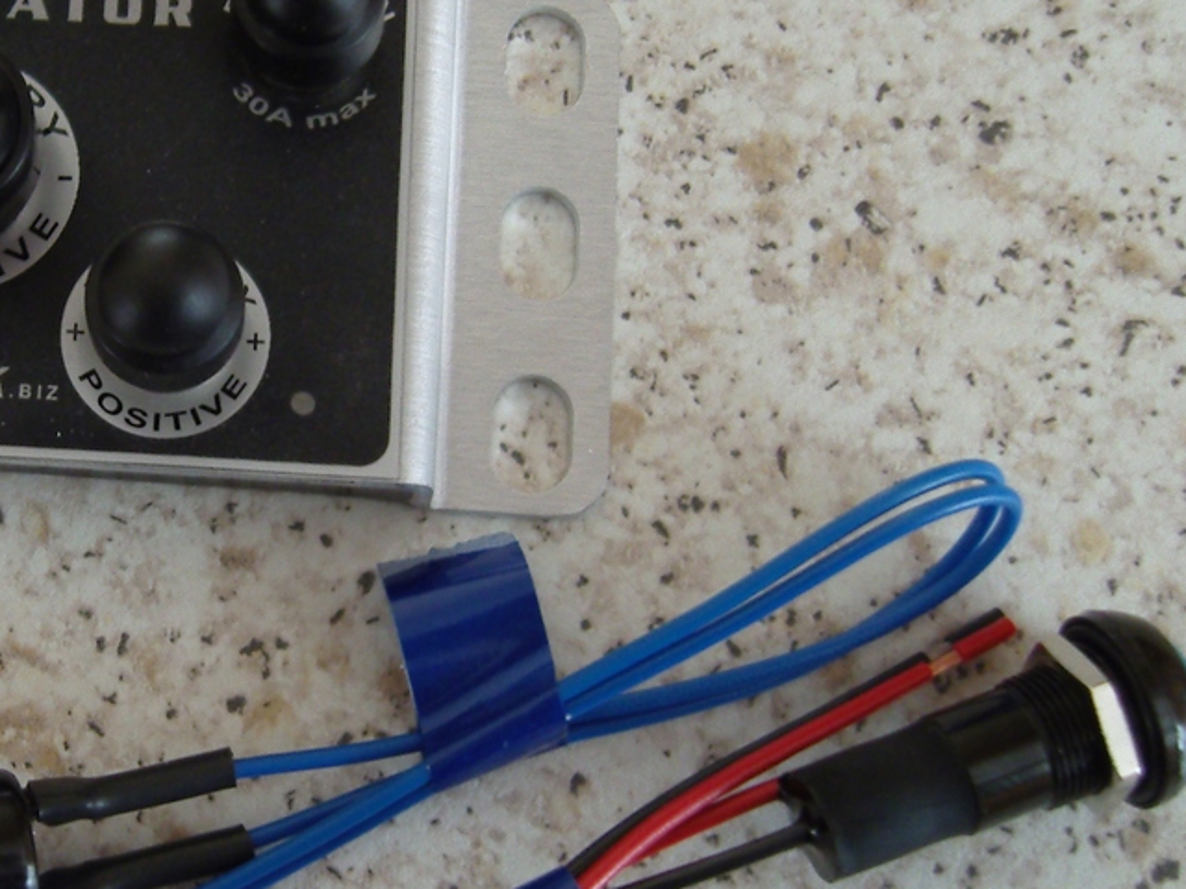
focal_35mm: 68
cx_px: 178
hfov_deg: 27.8
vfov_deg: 21.6
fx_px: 2330
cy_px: 396
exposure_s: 1/15
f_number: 2.8
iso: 200
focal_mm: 7.3
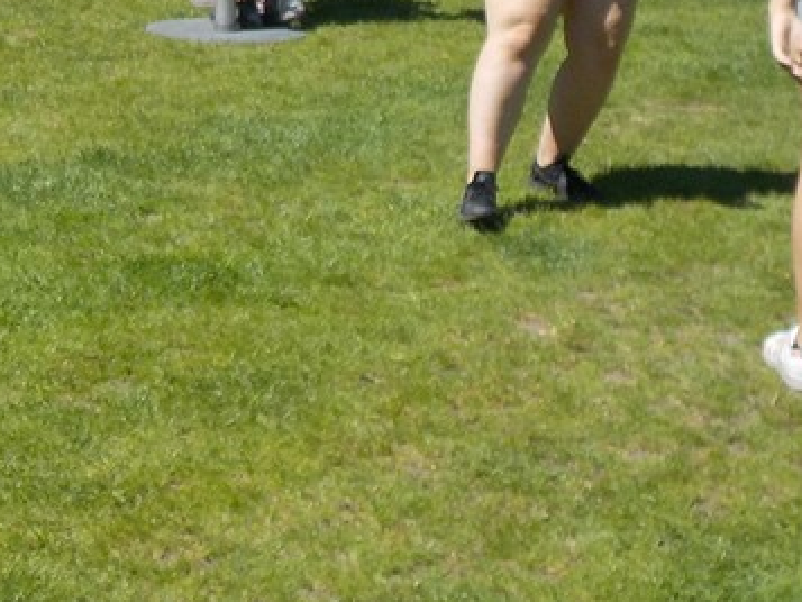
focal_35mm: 109
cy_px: -195
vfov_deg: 13.1
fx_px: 2526
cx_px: -72
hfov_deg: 17.5
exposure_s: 1/1000
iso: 125
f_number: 3.7
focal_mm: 5.2
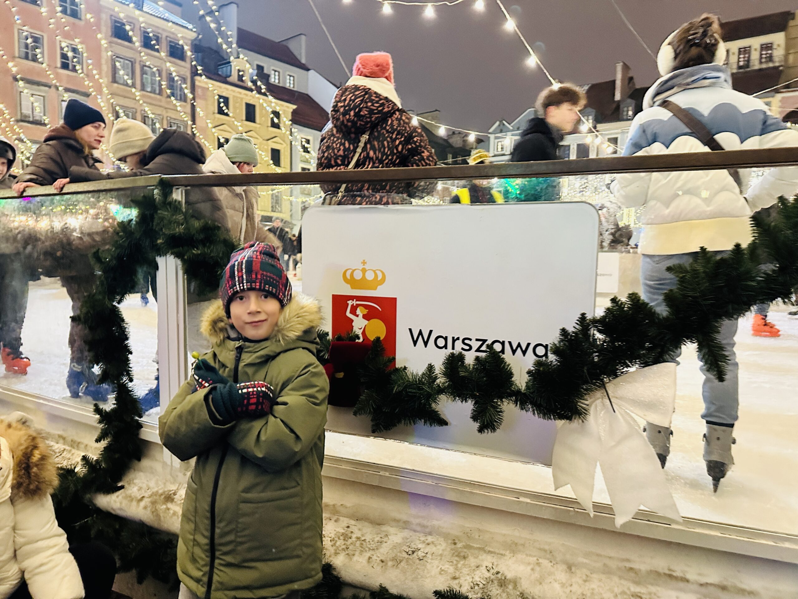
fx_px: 553
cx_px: 399
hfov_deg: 71.6
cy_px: 300
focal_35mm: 24
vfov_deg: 56.8
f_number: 1.78
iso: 1000
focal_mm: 6.86
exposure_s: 1/25
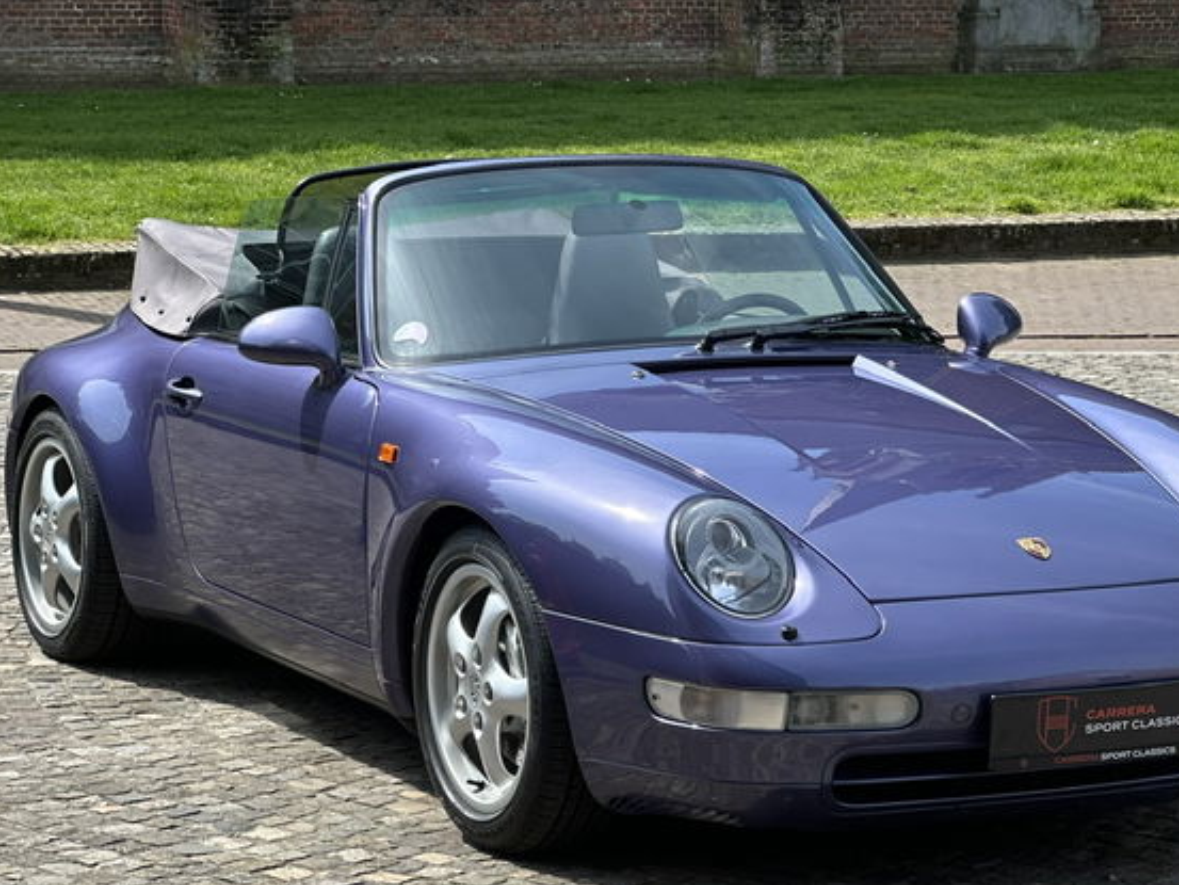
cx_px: 695
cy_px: 576
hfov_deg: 18.4
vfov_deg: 13.8
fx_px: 3645
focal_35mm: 107
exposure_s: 1/274
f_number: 2.8
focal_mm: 9
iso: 25
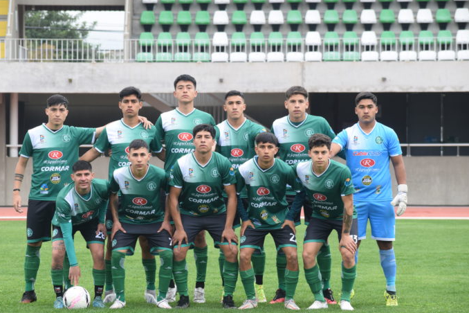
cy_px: 168
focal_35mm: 221
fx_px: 2879
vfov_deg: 6.2
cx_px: 207
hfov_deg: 9.3
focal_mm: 130
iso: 400
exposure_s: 1/160
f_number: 8
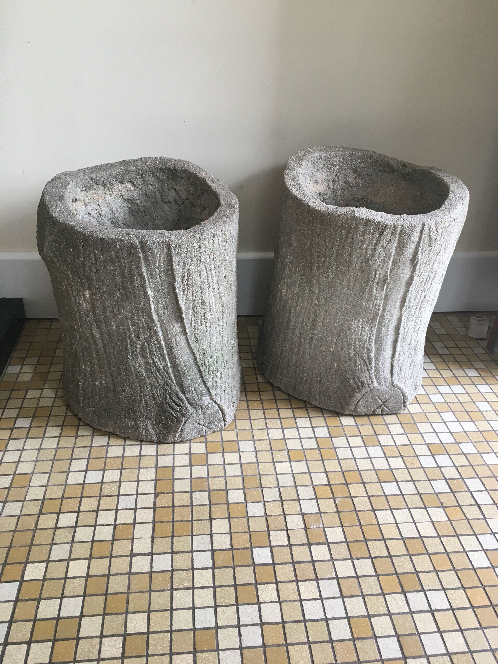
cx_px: 249
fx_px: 556
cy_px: 332
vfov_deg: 61.7
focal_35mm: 29
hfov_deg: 48.2
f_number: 2.2
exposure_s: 1/33
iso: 40
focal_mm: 4.15
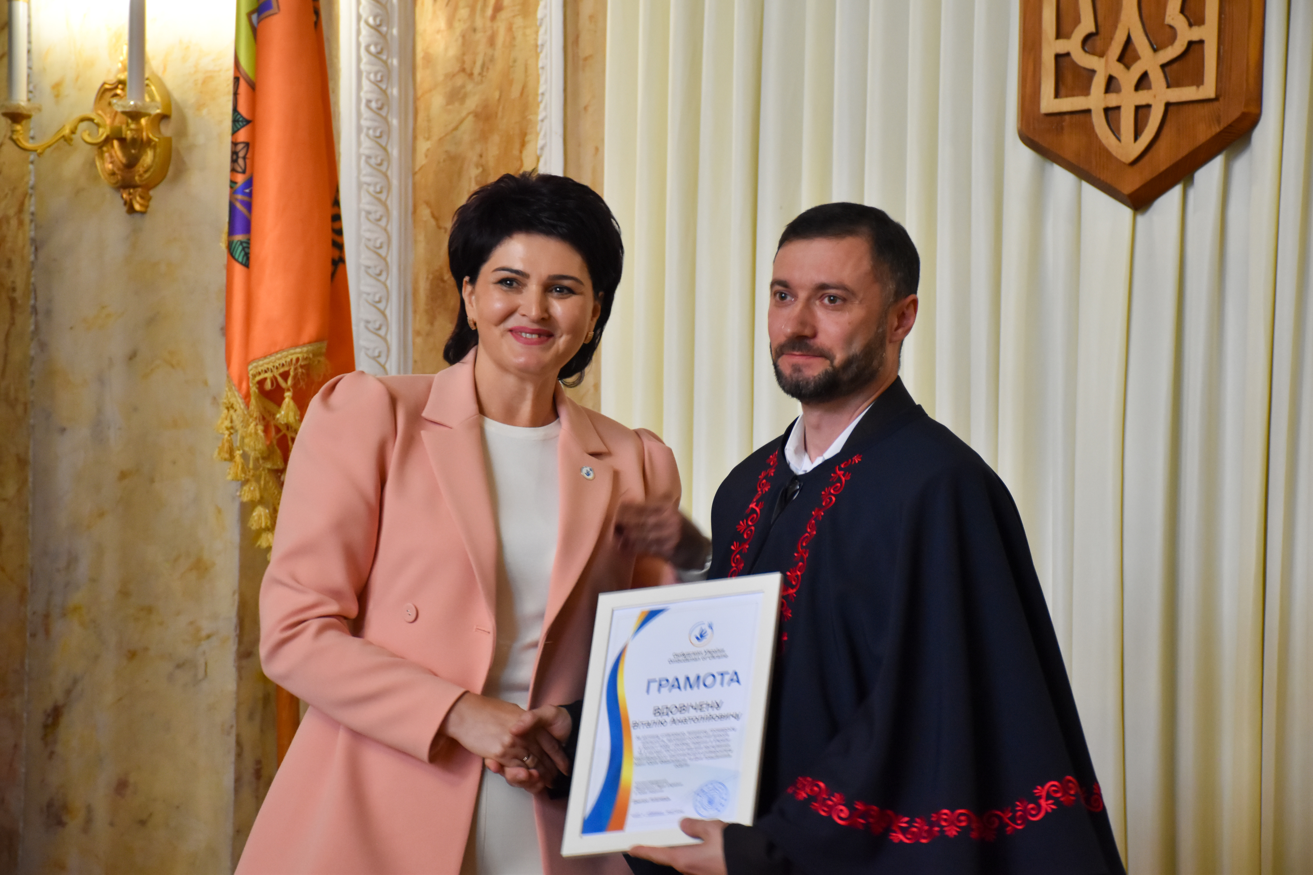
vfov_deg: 13.0
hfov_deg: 19.5
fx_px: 3829
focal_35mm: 105
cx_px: 656
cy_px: 438
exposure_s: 1/60
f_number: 5
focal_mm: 70
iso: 1600
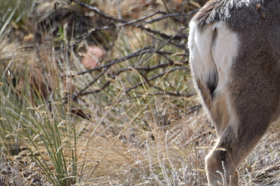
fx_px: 7510
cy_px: 126
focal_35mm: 966
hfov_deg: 2.1
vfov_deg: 1.4
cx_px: 329
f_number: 5.6
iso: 250
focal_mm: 300
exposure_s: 1/640
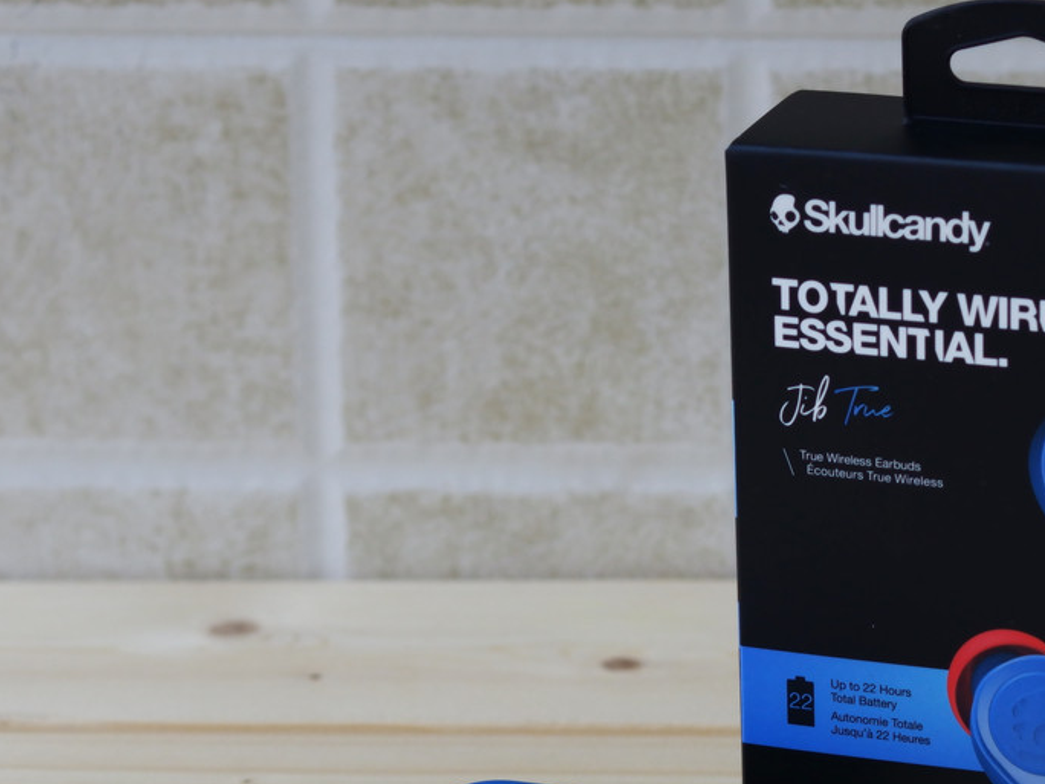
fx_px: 4860
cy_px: 569
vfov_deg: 9.2
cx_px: 694
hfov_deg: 12.3
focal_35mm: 161
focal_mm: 43
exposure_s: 1/160
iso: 200
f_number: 3.5
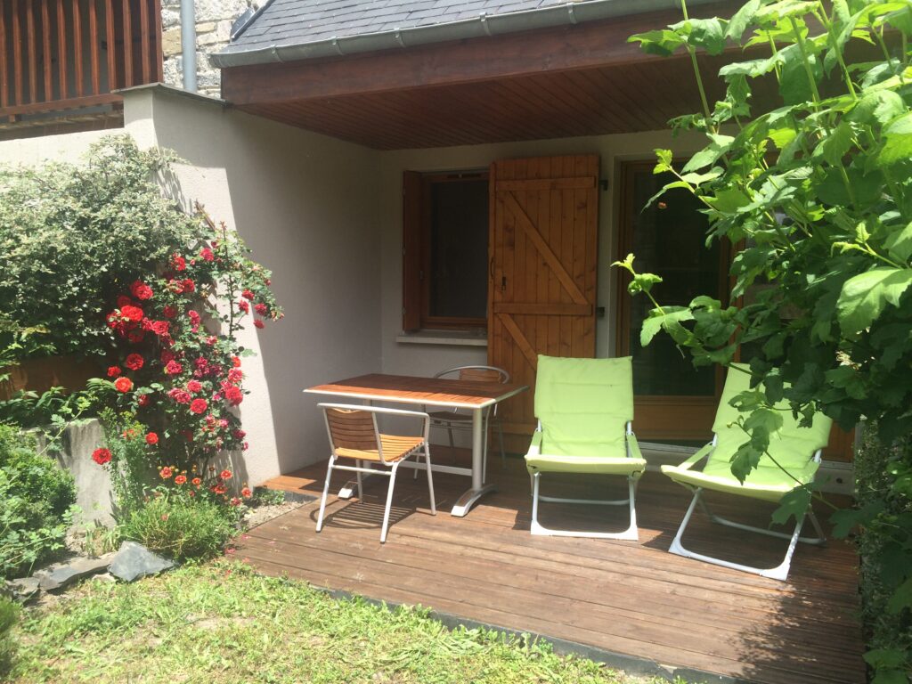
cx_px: 456
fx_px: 764
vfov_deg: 48.2
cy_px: 342
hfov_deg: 61.7
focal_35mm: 29
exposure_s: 1/1109
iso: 32
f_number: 2.2
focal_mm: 4.15
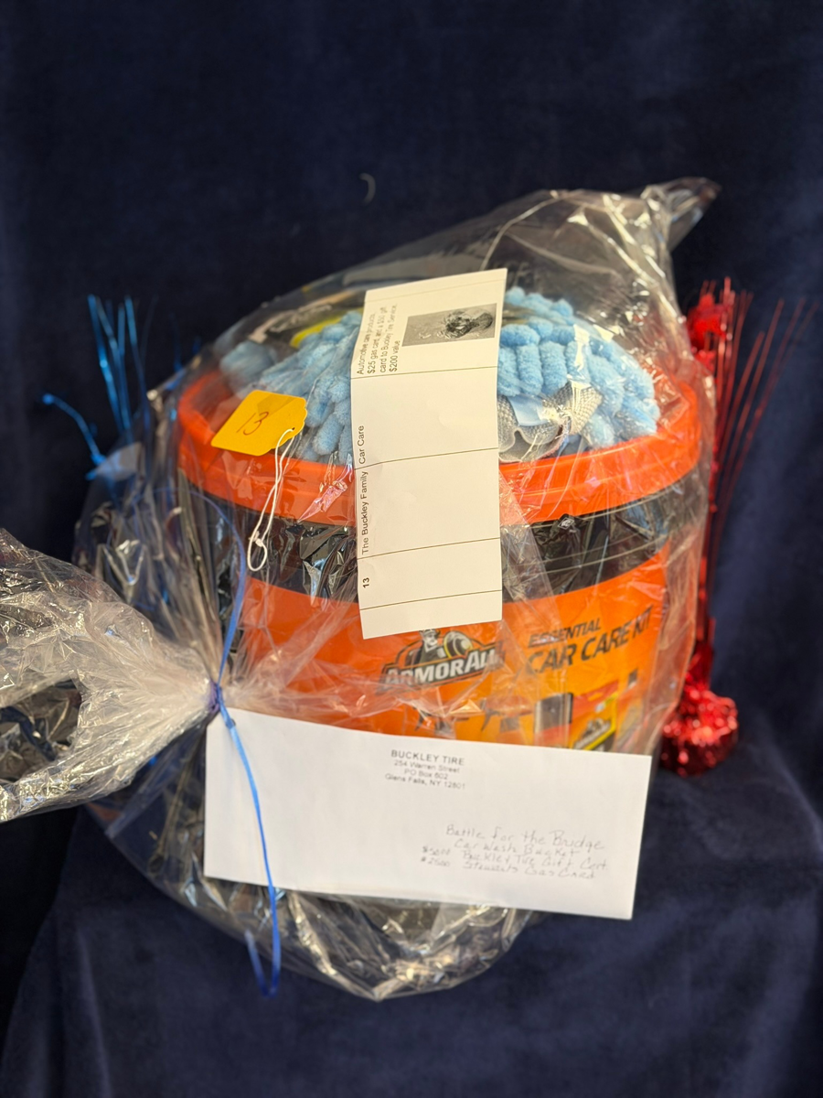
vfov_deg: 39.7
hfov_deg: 30.3
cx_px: 412
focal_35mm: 48
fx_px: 1522
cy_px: 549
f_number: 1.78
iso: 200
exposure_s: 1/40
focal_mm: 6.76
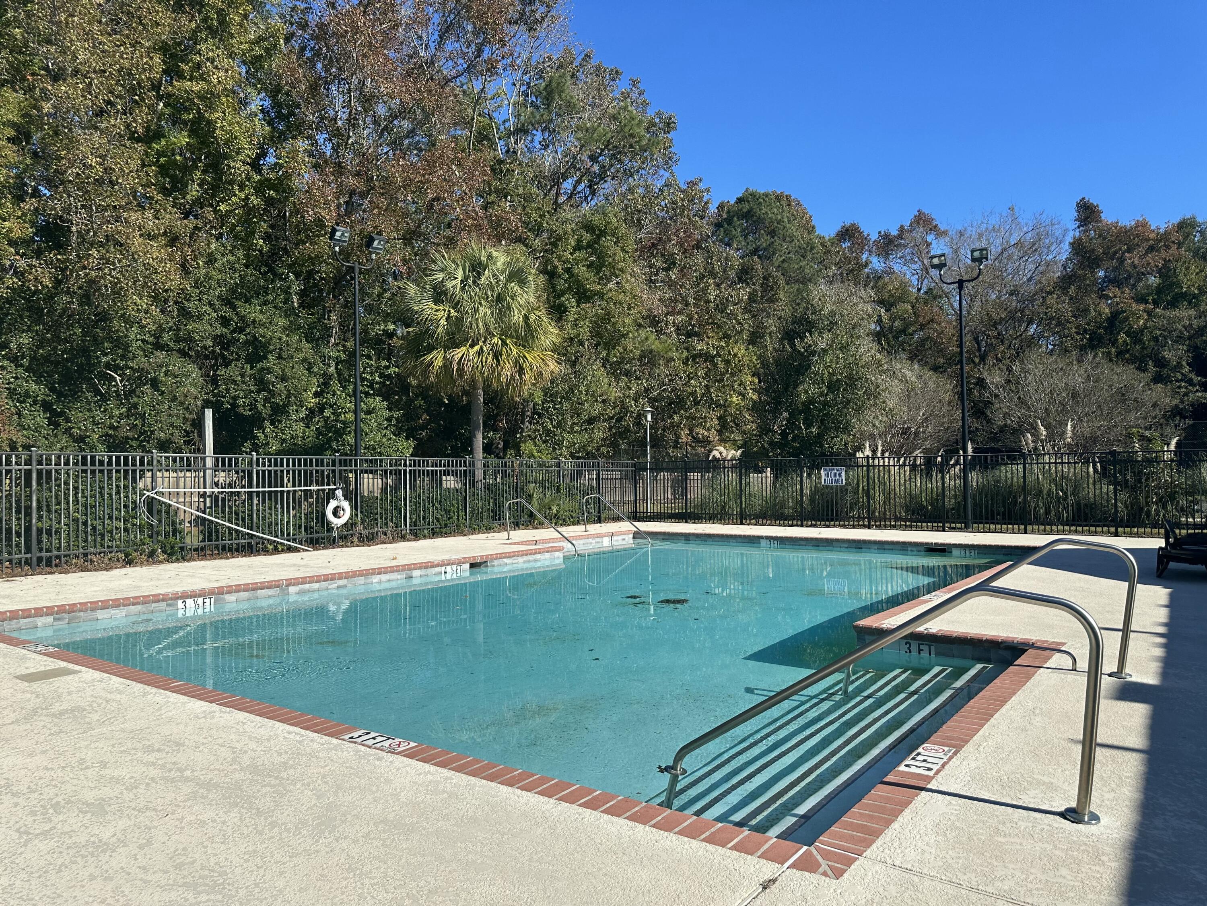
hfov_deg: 71.6
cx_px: 604
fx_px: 837
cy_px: 453
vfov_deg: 56.8
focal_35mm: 24
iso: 80
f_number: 1.78
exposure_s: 1/5263
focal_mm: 6.86
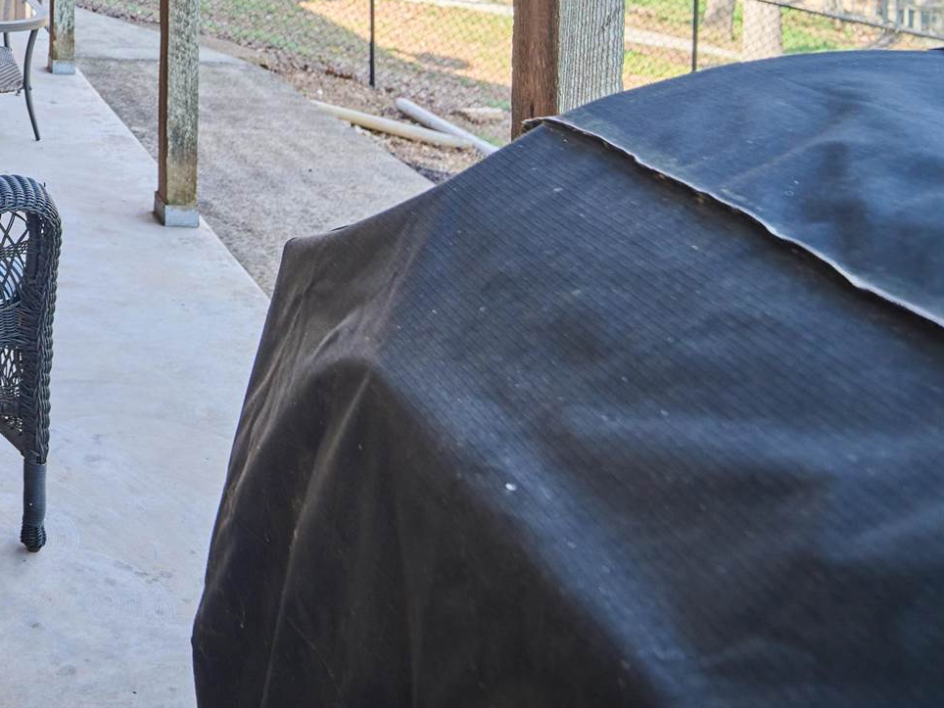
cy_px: -193
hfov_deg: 30.8
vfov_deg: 25.8
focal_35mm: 49
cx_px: -269
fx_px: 1336
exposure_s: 1/200
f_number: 3.5
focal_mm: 16
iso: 500
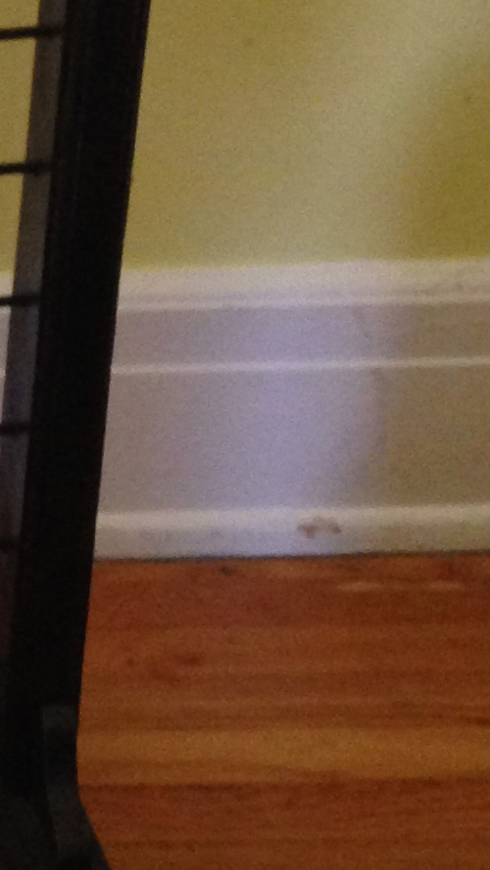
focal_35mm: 132
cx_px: -654
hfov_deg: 8.5
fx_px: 3049
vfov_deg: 16.3
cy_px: 364
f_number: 2.4
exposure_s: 1/20
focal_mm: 4.12
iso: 200
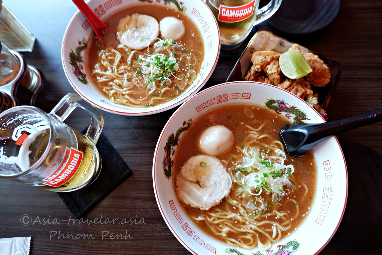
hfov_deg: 76.1
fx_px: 244
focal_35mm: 23
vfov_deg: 55.1
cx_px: 191
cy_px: 128
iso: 200
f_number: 3.5
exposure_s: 1/28
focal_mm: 15
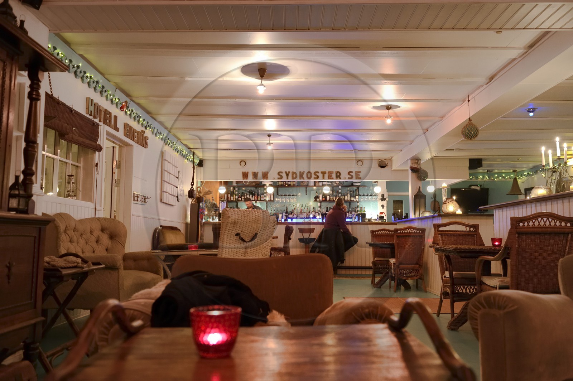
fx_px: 509
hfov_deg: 58.8
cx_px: 286
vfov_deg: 41.0
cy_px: 190
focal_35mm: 32
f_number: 4
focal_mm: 32
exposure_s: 1/6
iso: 1600
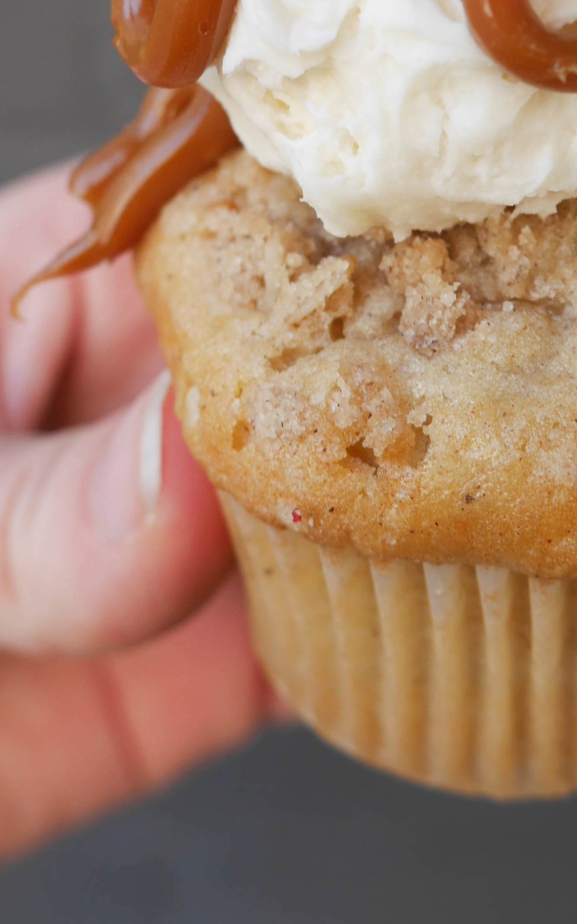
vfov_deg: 27.2
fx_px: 1887
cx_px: 448
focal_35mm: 75
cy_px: 255
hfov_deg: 17.3
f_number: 4
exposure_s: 1/100
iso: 200
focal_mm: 17
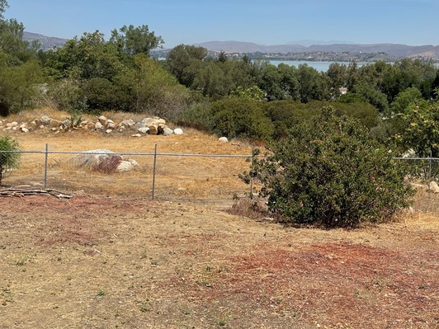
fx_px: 634
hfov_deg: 37.2
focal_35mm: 50
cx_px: 335
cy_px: 104
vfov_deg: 28.9
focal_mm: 5.1
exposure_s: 1/6579
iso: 32
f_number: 1.6
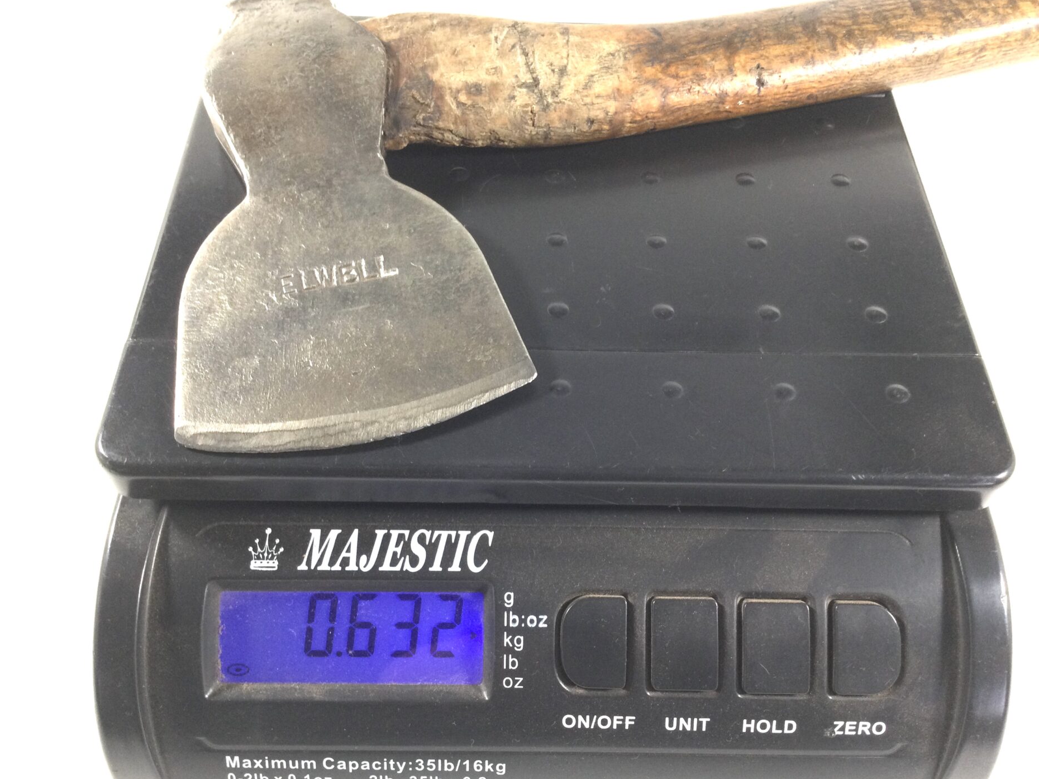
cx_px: 522
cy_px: 400
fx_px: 960
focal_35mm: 32
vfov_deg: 44.2
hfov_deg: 56.8
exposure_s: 1/33
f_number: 2.4
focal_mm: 3.3
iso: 64
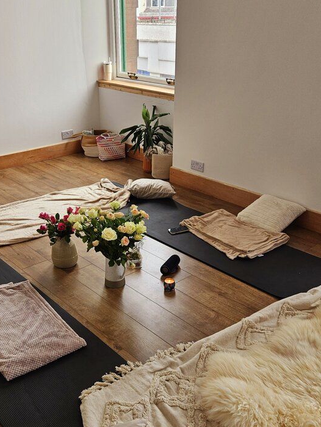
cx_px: 131
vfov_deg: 51.9
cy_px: 274
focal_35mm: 35
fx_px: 433
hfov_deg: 40.6
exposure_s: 1/182
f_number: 1.8
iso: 50
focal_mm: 5.4
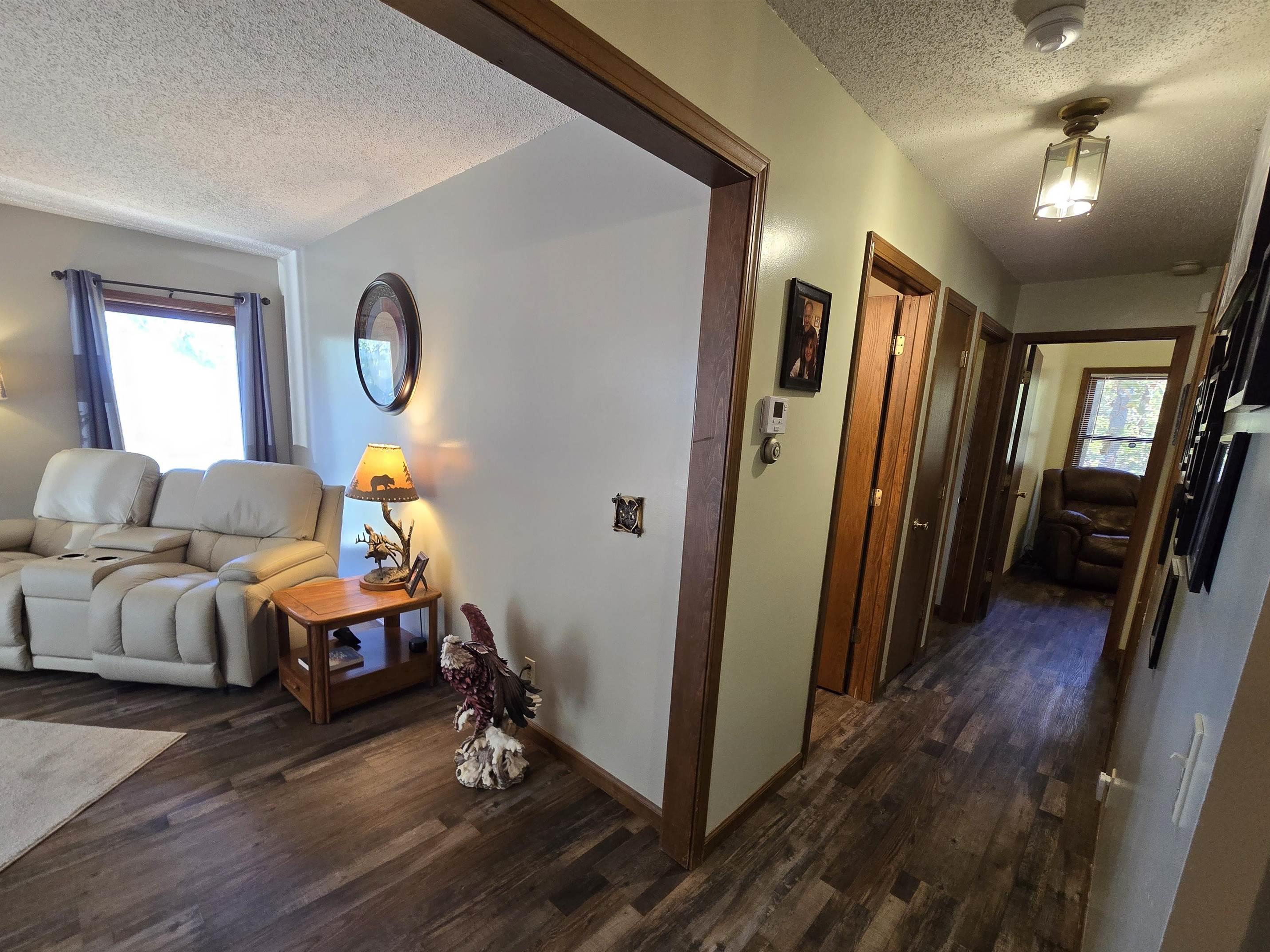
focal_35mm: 14
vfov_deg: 85.5
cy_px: 512
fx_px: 514
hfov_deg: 102.0
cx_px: 612
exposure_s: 1/60
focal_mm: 2.2
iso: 320
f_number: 2.2
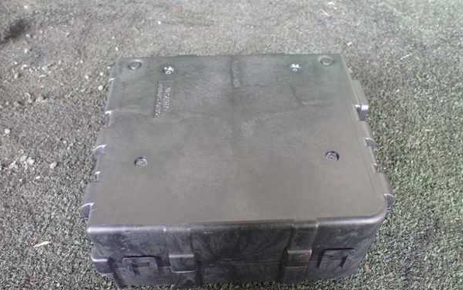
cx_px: 231
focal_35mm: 32
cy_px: 150
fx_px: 404
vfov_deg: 39.5
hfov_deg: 59.6
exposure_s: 1/80
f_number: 2.3
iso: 800
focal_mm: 5.4
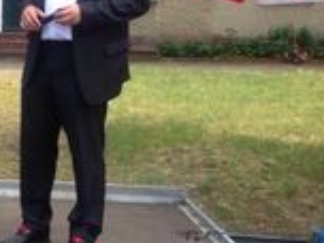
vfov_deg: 16.7
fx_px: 814
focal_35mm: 87
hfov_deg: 21.1
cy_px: 23
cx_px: -53
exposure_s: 1/180
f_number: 2.4
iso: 50
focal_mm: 4.13
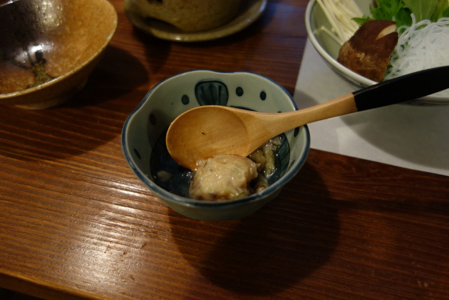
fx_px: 349
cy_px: 150
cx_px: 224
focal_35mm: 28
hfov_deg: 65.5
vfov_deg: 46.4
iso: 400
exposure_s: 1/30
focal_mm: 10.4
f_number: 1.8
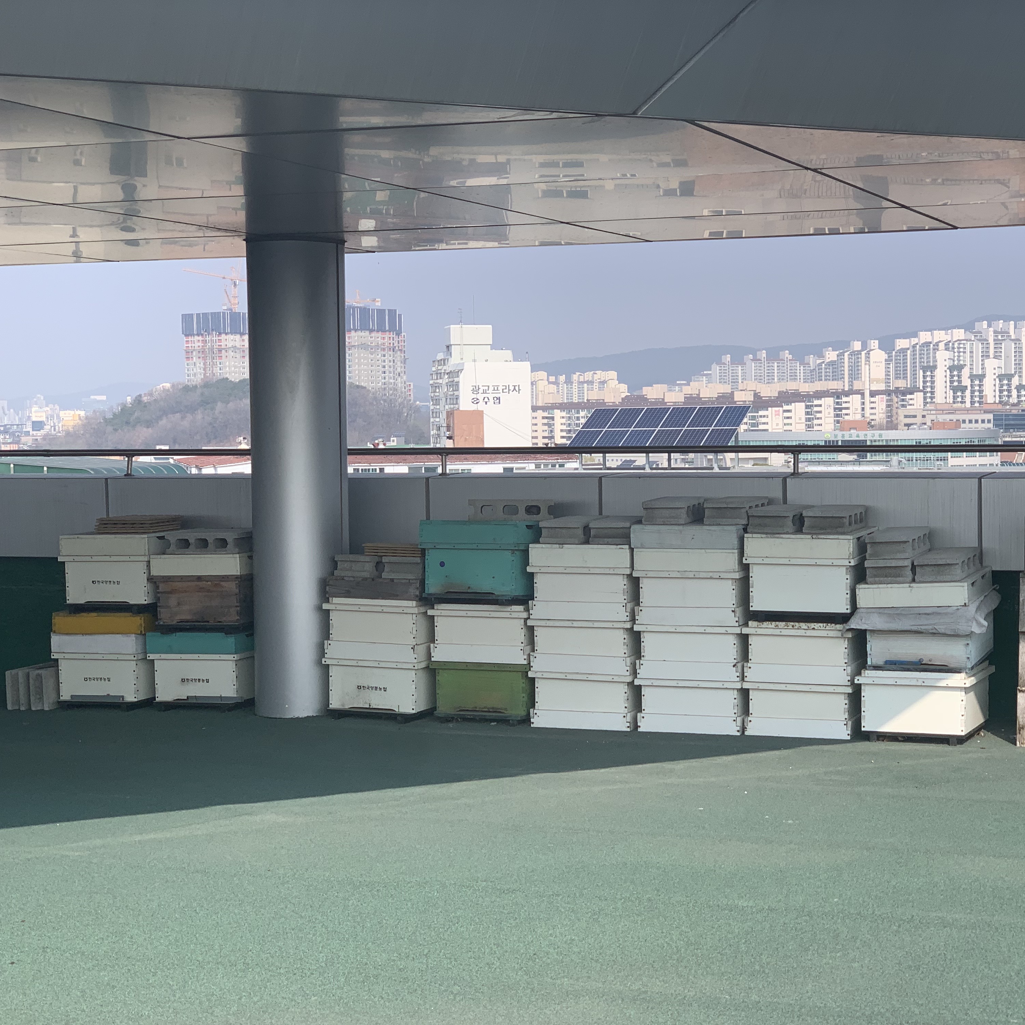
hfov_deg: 27.6
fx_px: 2077
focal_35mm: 62
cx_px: 668
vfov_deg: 27.7
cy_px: 518
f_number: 2.4
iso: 16
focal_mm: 6
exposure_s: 1/940
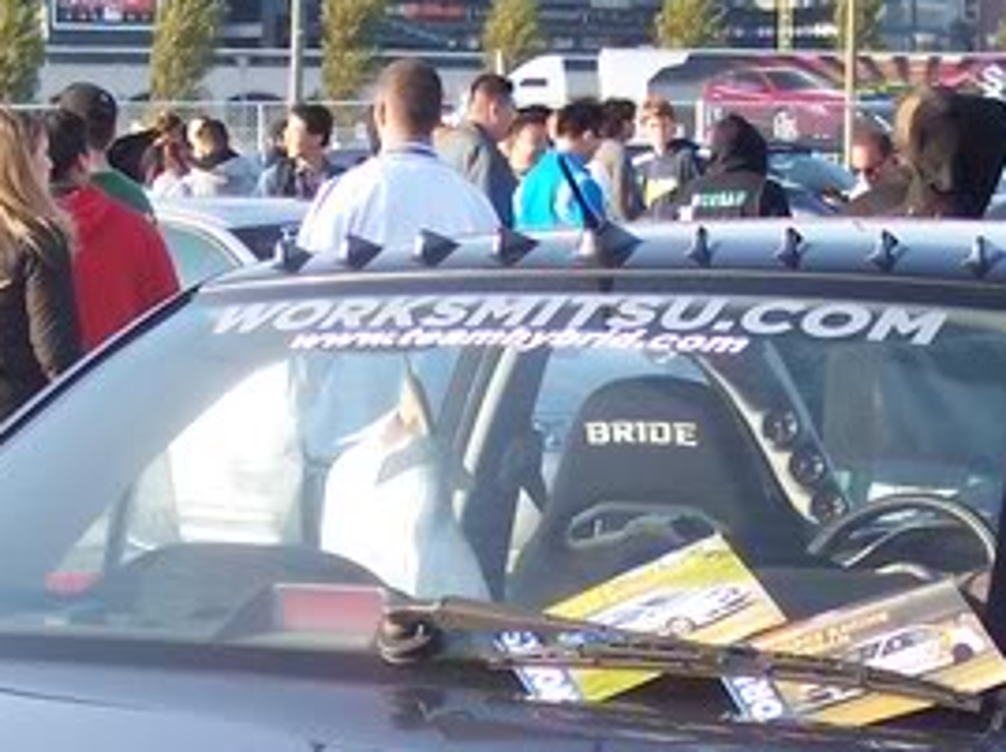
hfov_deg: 17.4
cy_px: 975
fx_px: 3280
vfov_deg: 12.7
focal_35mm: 113
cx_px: 703
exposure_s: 1/500
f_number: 2.8
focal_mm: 8
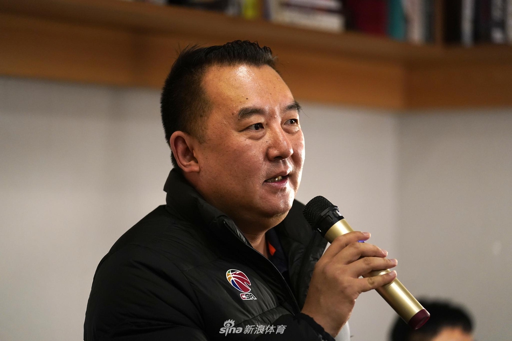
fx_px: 1777
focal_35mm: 125
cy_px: 170
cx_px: 256
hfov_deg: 16.4
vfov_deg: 11.0
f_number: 2.8
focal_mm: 125
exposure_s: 1/200
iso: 3200
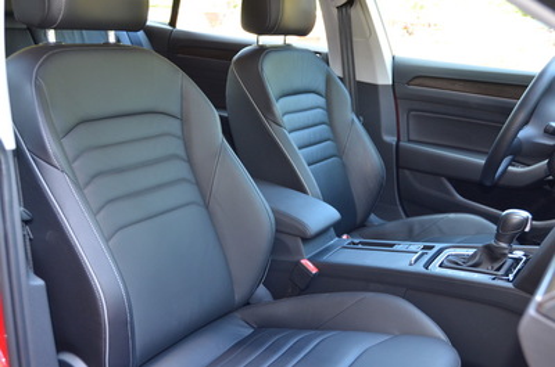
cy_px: 184
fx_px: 554
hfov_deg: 53.2
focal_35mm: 36
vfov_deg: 36.7
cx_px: 278
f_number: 3.8
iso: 560
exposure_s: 1/60
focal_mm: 24
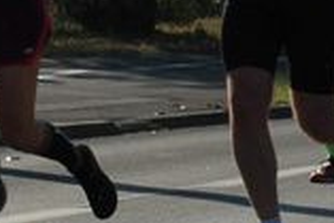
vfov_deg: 6.9
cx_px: 564
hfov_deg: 9.9
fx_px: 1851
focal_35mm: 199
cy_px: -17
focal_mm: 29
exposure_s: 1/400
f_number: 10
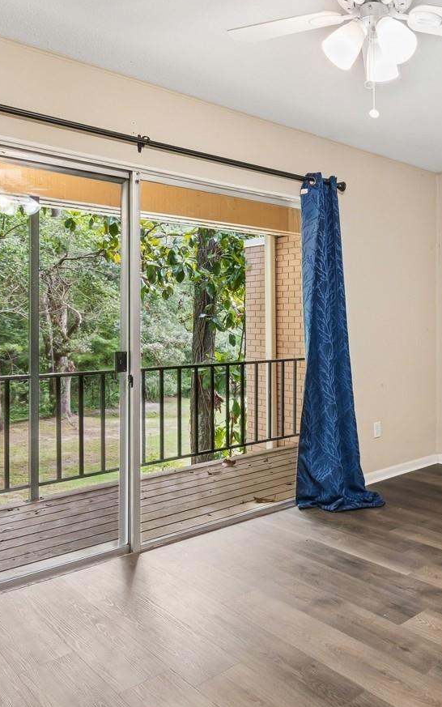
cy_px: 317
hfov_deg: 41.4
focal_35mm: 28
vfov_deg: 66.3
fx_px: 539
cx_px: 389
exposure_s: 1/2.5
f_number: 8
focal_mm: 10
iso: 200
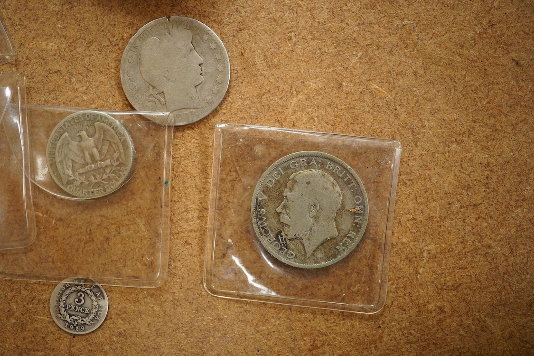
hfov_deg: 43.6
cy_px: 178
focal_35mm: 45
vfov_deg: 29.9
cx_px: 267
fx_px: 667
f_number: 5
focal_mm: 30
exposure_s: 1/200
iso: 2500
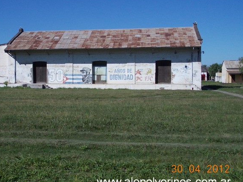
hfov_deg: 37.1
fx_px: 358
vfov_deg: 28.5
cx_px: 83
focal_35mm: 51
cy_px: 76
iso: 80
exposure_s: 1/500
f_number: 6.2
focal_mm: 5.3
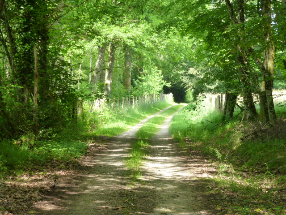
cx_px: 143
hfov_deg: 20.4
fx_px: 793
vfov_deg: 15.4
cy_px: 108
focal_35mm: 96
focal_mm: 16
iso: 250
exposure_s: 1/80
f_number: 4.9
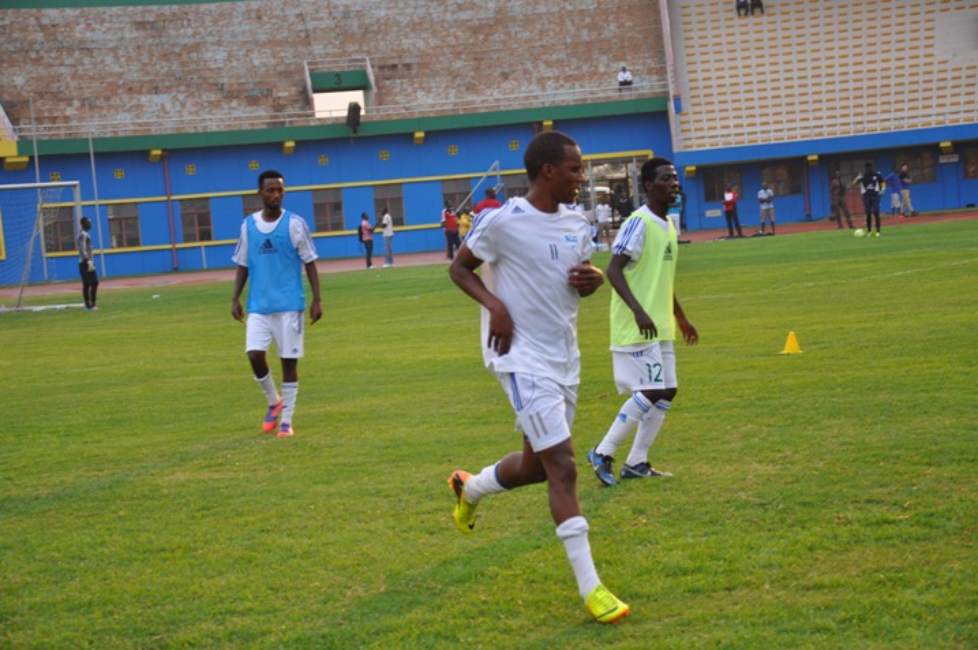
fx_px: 2523
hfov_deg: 21.9
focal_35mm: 93
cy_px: 325
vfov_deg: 14.7
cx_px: 489
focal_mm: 62
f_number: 5.3
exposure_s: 1/320
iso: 500
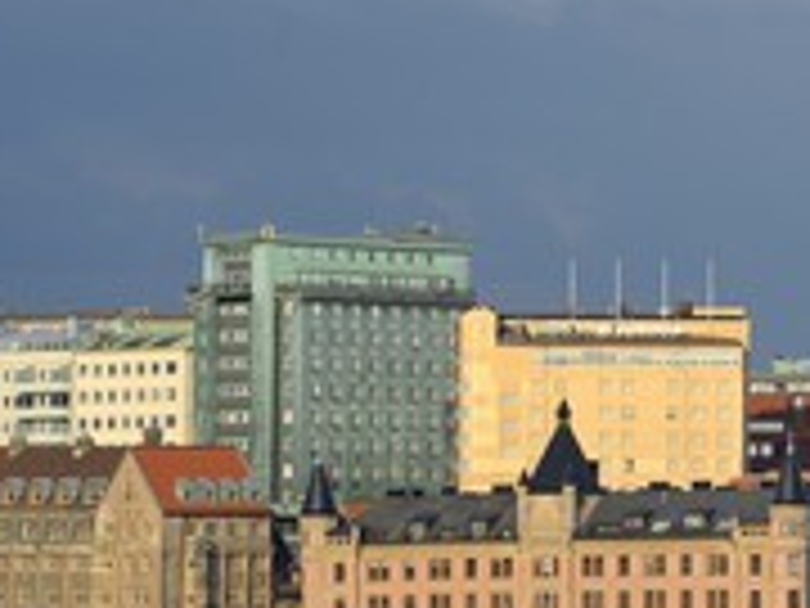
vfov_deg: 3.8
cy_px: 225
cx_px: 878
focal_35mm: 393
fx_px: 9196
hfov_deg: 5.0
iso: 200
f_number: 11
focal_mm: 175
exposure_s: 1/500
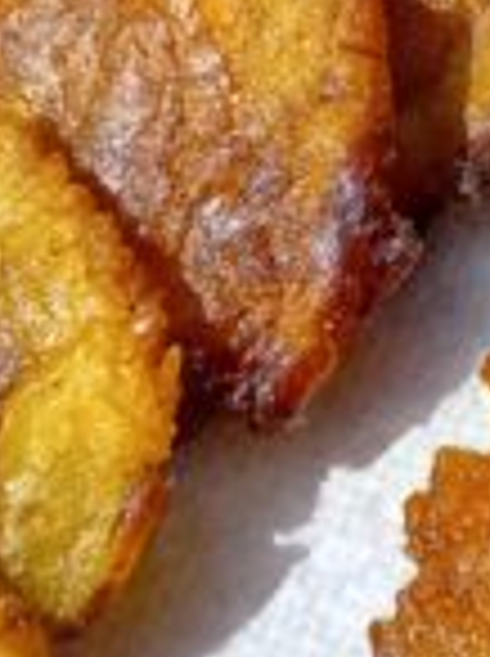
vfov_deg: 10.4
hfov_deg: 7.8
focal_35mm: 190
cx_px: 310
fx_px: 3597
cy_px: 194
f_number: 1.8
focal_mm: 3.94
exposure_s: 1/2778
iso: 40
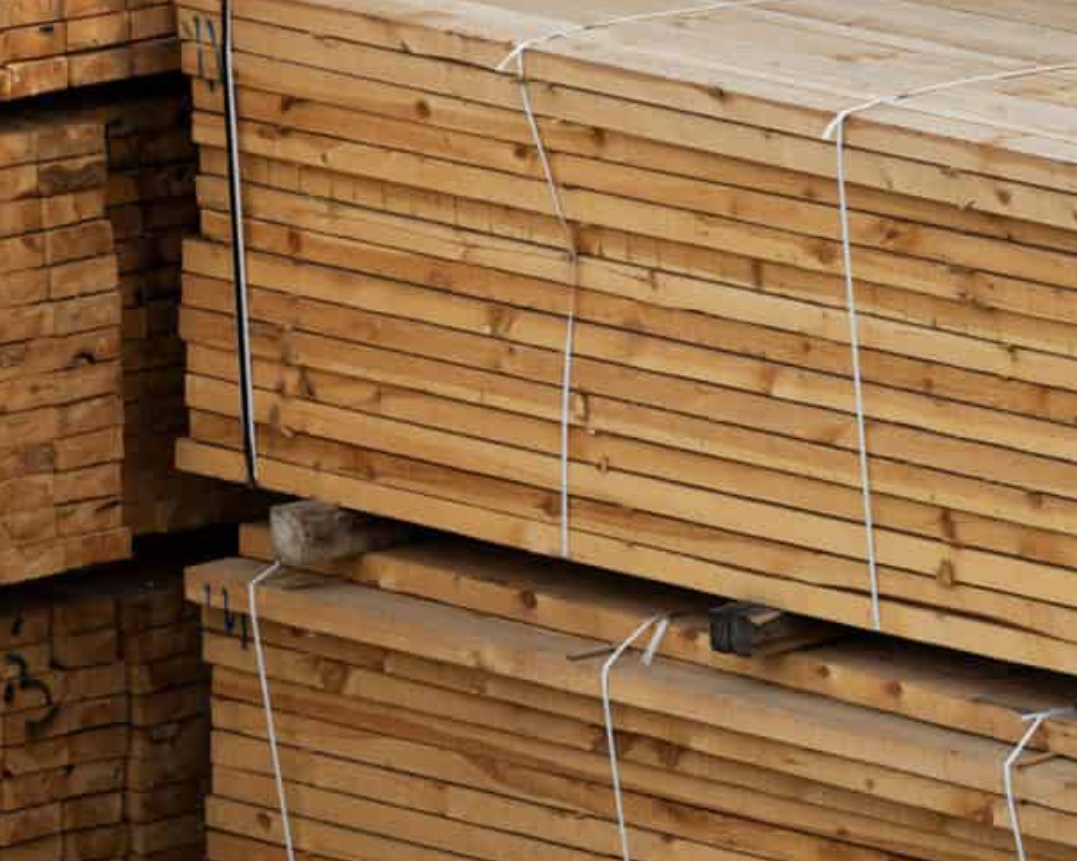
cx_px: 1201
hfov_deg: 4.5
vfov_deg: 3.6
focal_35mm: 430
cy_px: 192
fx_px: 13706
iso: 160
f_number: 7.1
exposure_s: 1/250
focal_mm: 200
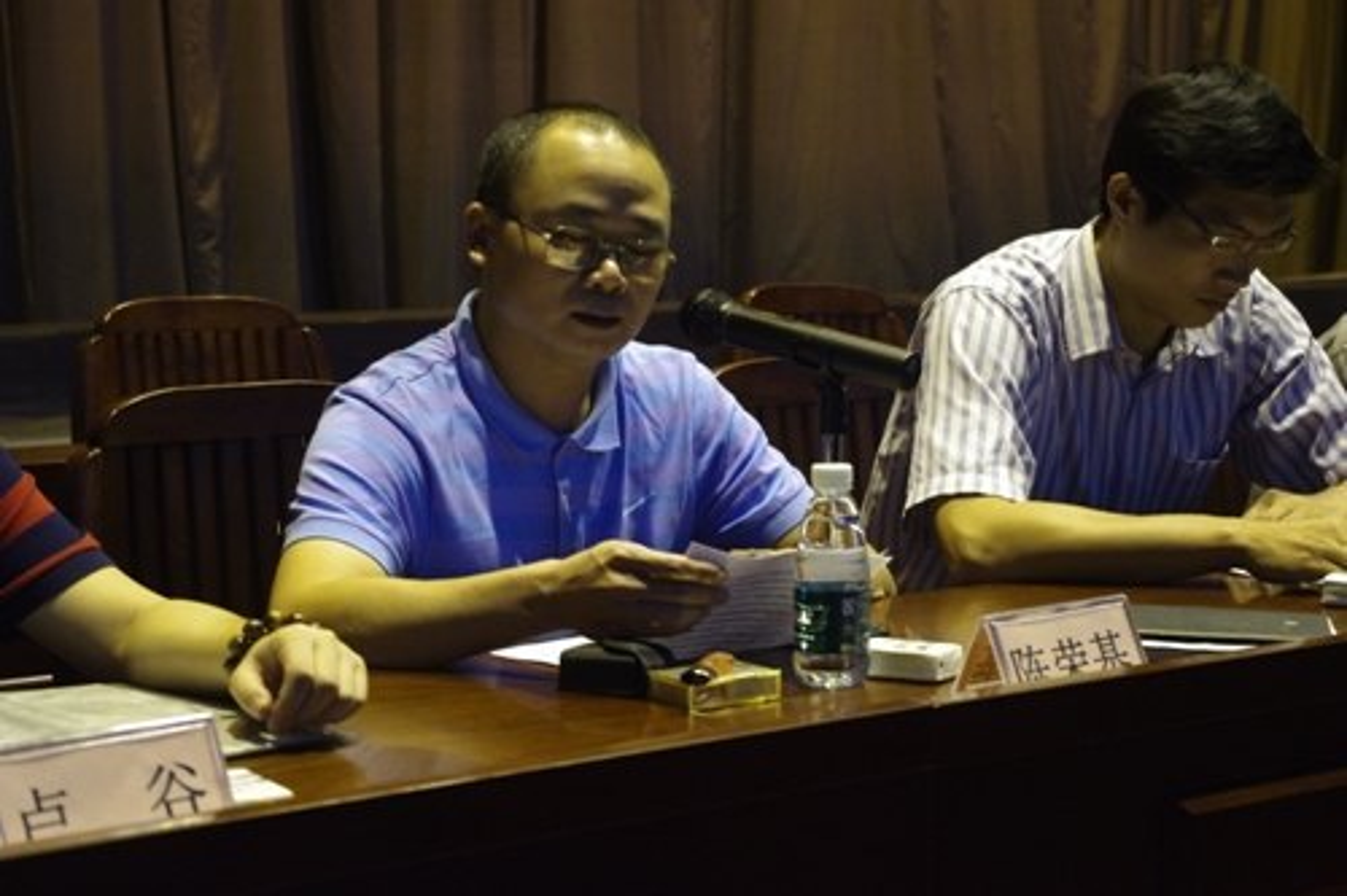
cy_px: 448
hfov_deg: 24.8
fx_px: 3067
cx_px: 674
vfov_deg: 16.6
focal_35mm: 82
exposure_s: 1/30
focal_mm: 55
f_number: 5.6
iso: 1600
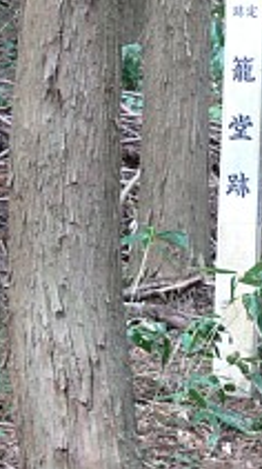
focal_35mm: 178
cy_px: 138
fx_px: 2208
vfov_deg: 12.1
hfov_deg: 6.8
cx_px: 244
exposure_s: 1/30
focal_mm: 18.1
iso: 100
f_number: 3.2
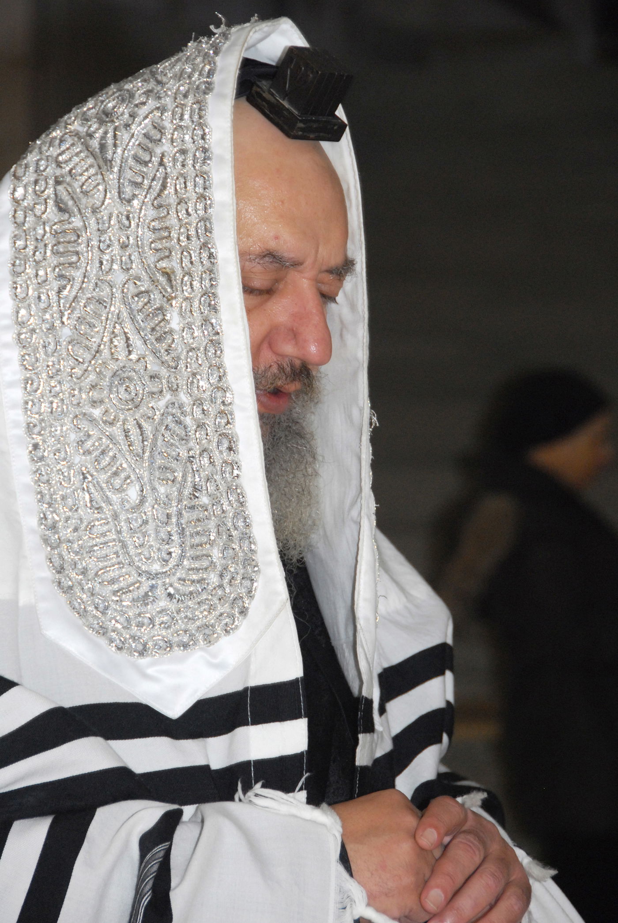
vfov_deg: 11.4
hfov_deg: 7.7
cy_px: 462
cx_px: 309
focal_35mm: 180
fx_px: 4621
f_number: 6.3
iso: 640
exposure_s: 1/60
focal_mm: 120
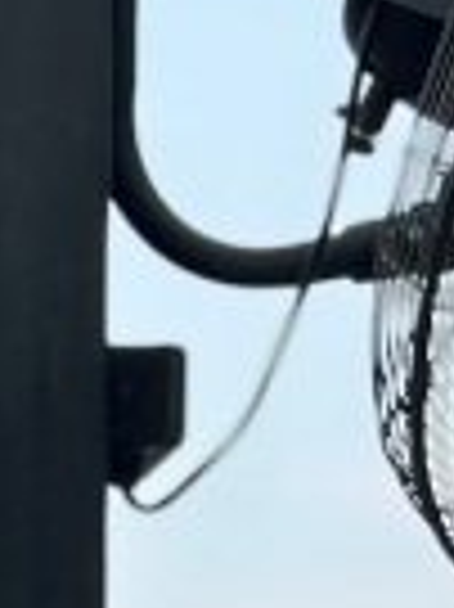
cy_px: 1040
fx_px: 4992
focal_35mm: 285
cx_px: -823
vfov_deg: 6.8
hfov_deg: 5.0
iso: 80
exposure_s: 1/2410
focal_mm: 6.86
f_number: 1.78
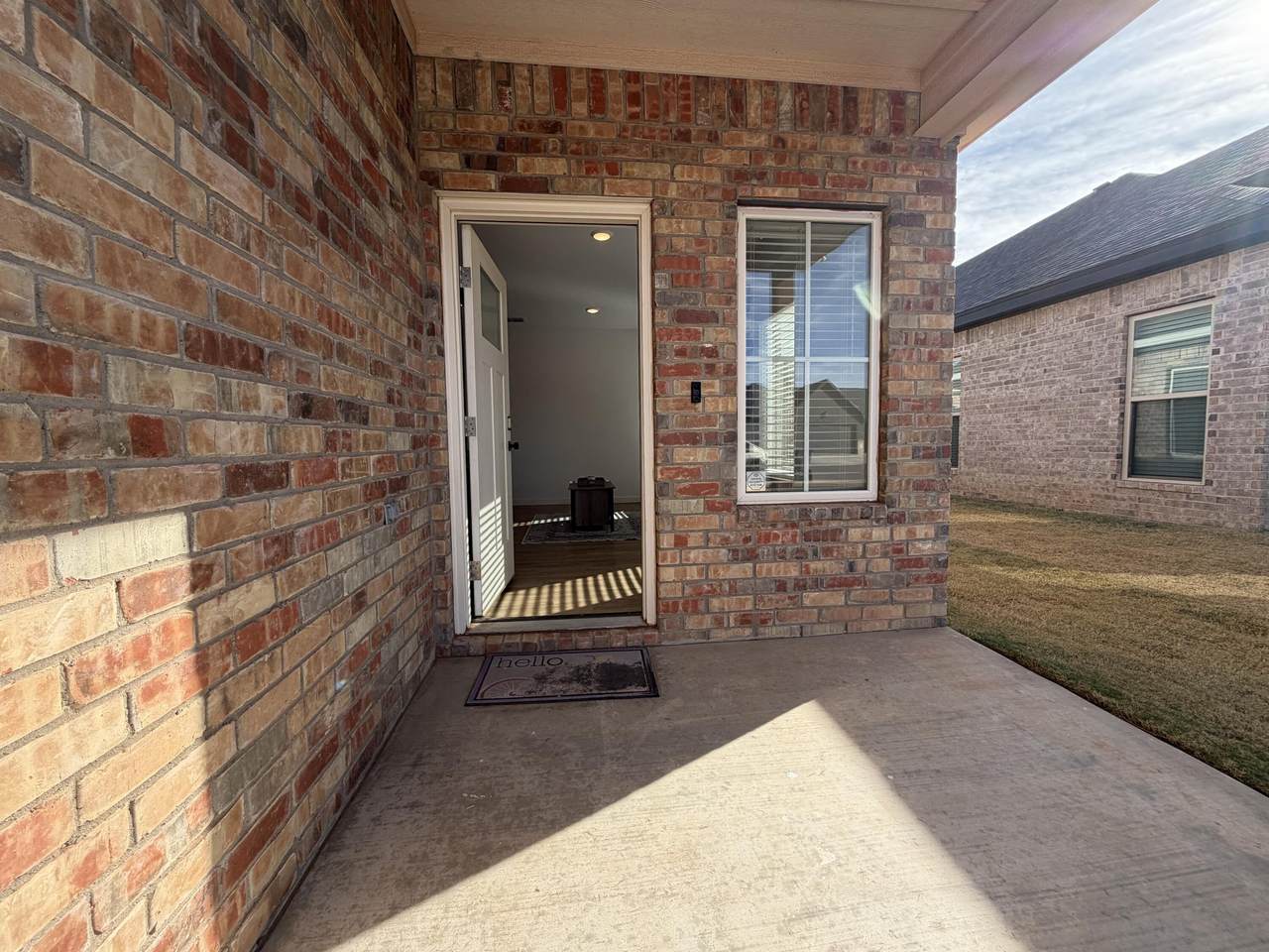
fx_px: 513
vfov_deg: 85.7
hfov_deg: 102.1
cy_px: 476
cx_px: 634
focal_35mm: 14
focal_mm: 2.22
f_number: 2.2
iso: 40
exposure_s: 1/590
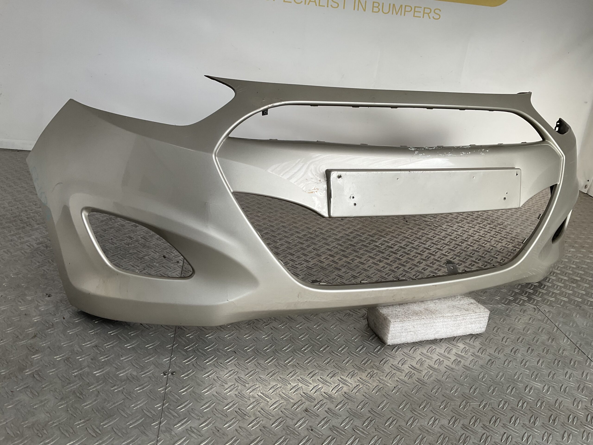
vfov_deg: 48.2
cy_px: 222
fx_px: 497
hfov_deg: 61.7
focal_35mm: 29
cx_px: 296
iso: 32
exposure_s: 1/100
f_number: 1.8
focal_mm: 3
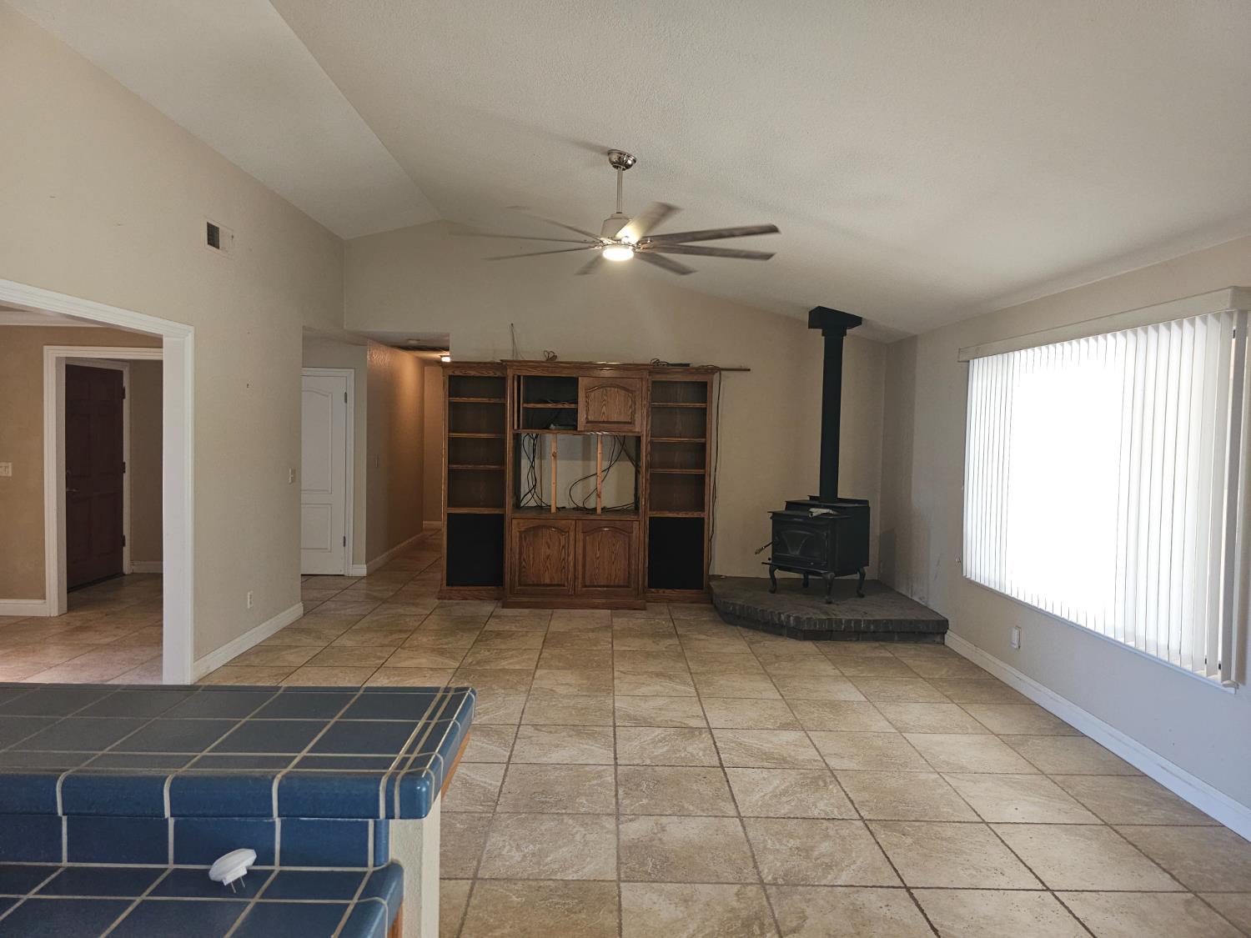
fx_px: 831
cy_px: 469
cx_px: 626
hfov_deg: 73.9
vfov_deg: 58.9
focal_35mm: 23
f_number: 1.7
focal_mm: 6.3
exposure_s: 1/60
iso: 125
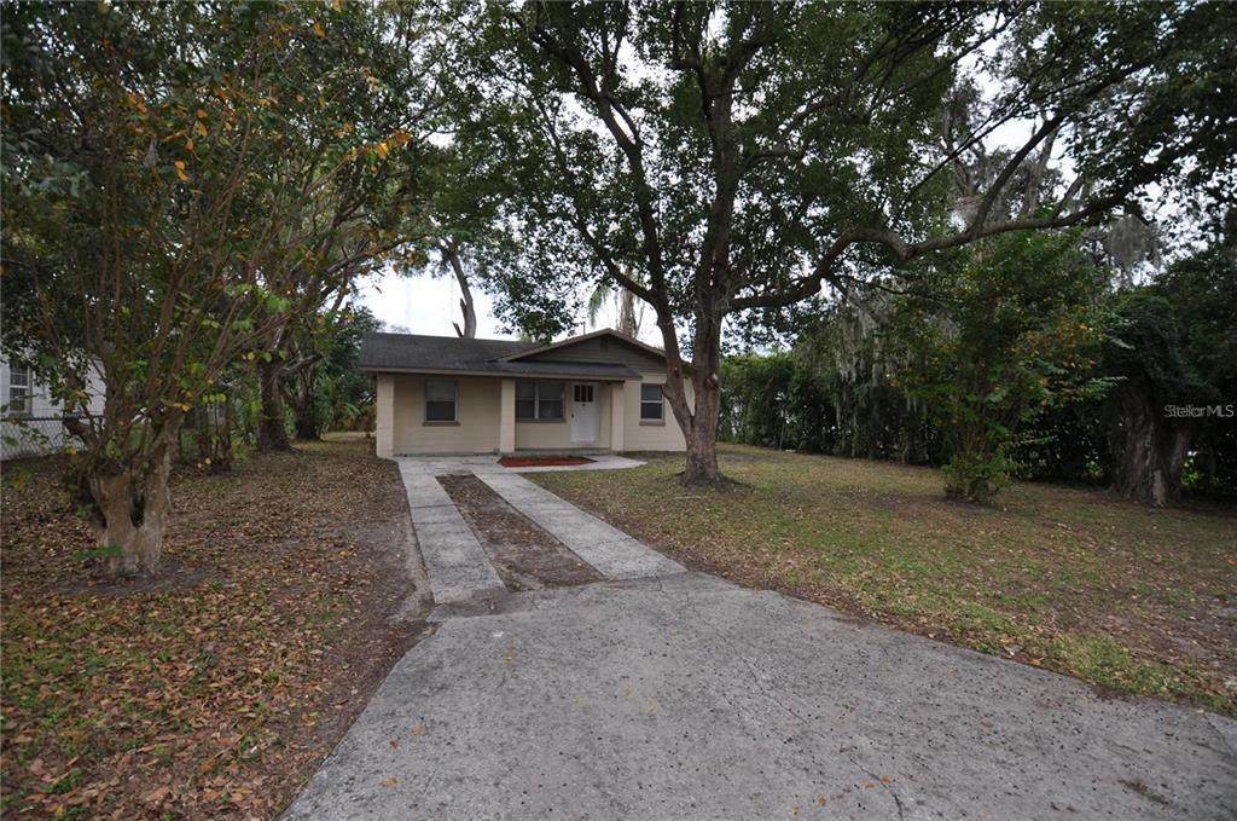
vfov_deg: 77.1
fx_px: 515
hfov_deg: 100.5
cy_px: 410
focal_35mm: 15
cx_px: 618
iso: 200
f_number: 3.5
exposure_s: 1/200
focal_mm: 10
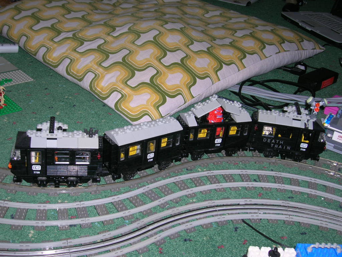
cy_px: 128
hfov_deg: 41.2
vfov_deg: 31.5
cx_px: 171
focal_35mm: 46
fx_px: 454
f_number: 3.2
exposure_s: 1/60.1
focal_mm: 7.7
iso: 50
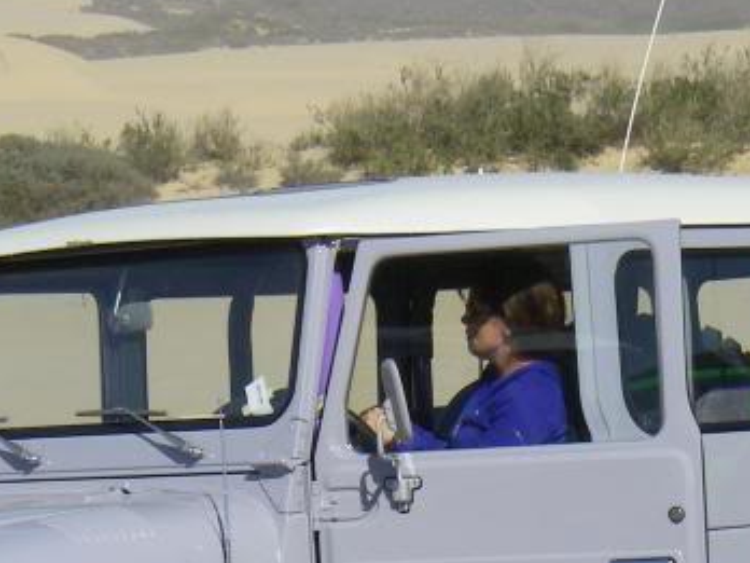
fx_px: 4593
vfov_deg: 7.0
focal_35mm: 212
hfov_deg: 9.3
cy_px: 598
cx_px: 185
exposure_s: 1/320
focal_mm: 11.9
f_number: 7.6
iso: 64
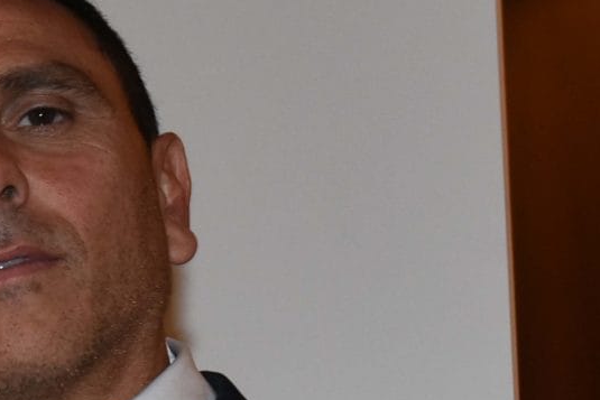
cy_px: 455
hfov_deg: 8.0
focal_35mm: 249
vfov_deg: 5.5
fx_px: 4151
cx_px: -400
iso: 1600
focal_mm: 52
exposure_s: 1/160
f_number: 5
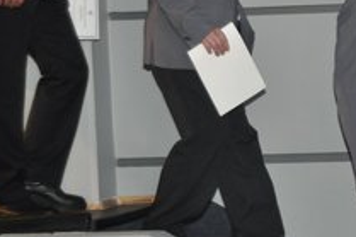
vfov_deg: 9.2
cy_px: 142
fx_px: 1472
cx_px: 482
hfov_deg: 13.2
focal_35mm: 149
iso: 800
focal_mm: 32
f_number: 4.2
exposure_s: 1/60
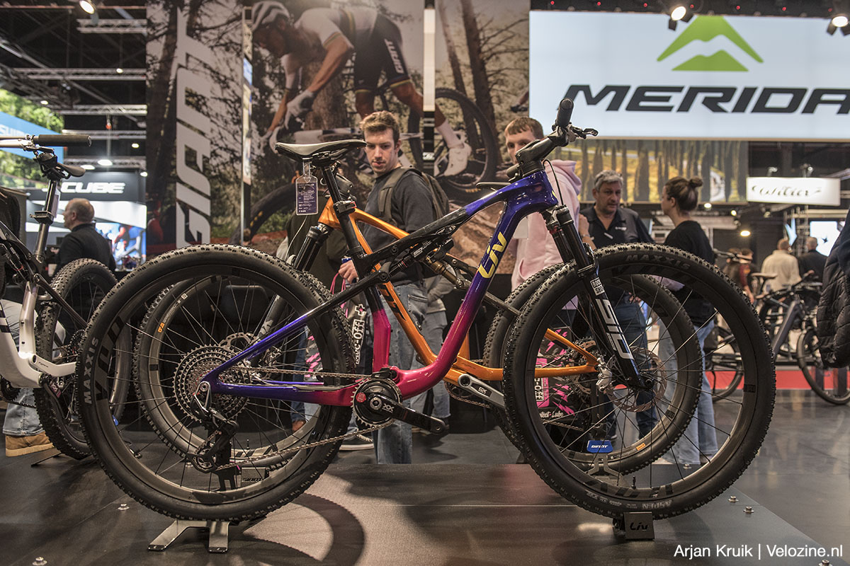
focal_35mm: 31
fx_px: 732
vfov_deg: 42.3
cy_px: 283
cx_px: 425
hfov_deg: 60.3
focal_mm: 31
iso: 1250
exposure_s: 1/125
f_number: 4.5
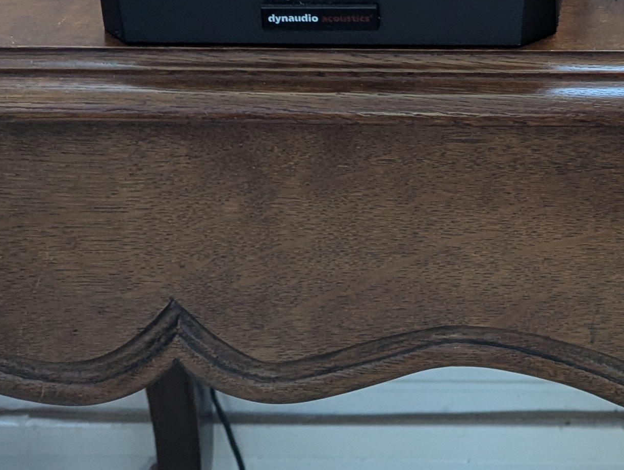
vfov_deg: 16.4
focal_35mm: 80
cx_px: 665
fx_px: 1444
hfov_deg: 23.1
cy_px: -284
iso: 312
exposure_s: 1/42.7
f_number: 1.85
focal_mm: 6.81
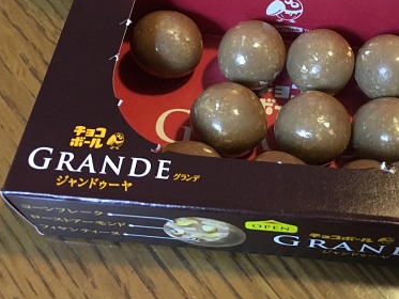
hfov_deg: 39.5
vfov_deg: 30.6
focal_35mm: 47
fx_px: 542
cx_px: 290
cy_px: 92
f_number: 2.2
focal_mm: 4.15
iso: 250
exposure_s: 1/15
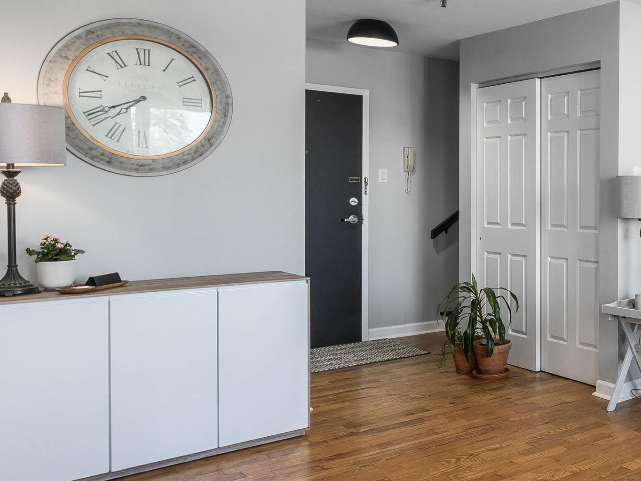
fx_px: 722
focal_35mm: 39
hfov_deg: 39.4
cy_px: 202
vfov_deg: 36.7
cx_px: 701
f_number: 10
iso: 320
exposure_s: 1/10
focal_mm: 12
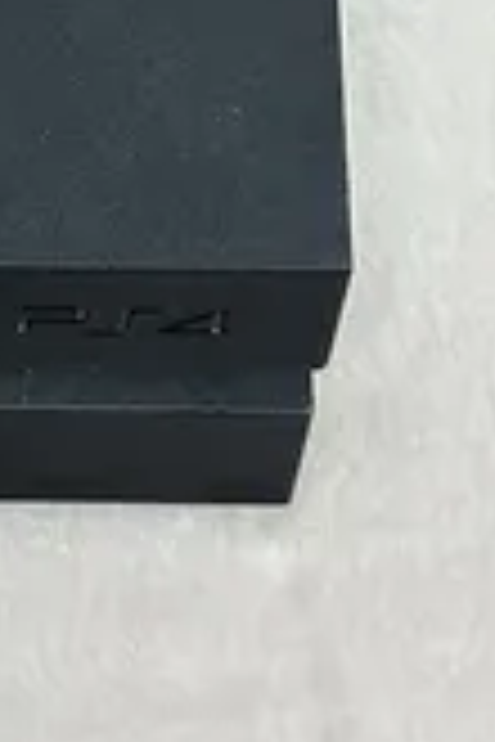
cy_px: -414
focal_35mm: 218
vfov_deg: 9.2
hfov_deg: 6.1
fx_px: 4496
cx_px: -662
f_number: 1.78
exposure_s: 1/50
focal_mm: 6.86
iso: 125
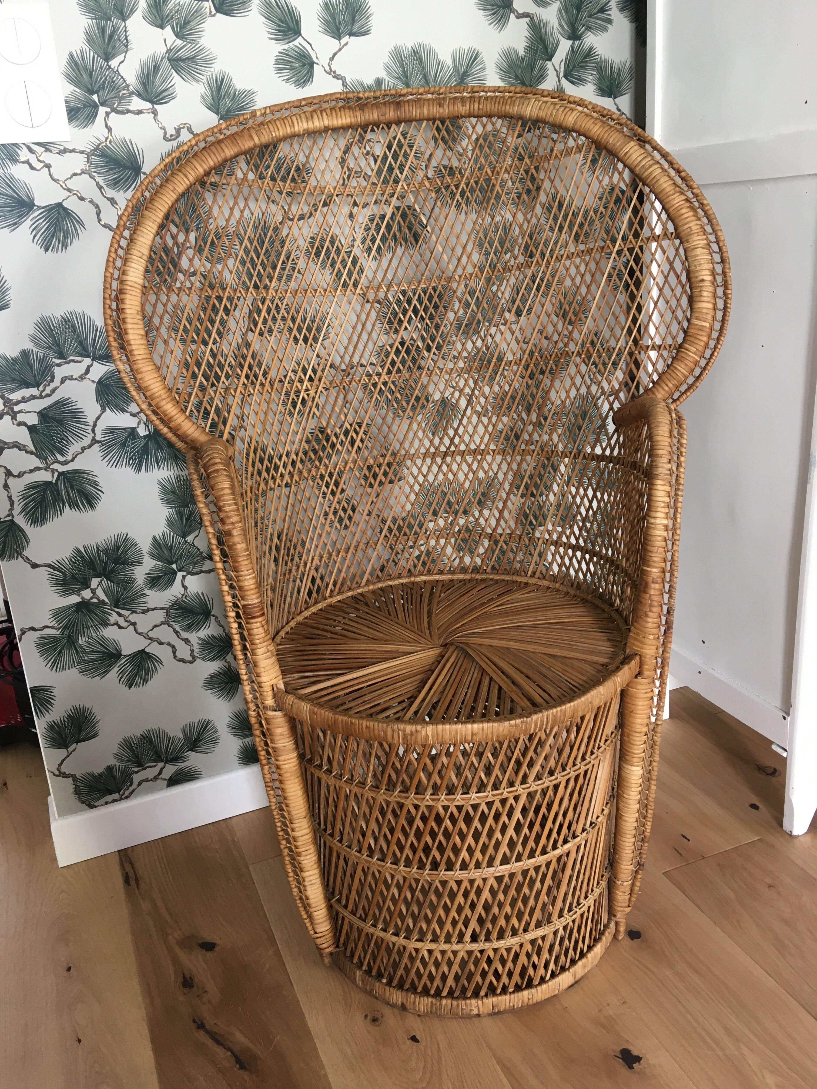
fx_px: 913
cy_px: 544
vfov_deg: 61.7
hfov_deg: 48.2
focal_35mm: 29
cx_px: 408
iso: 80
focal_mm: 4.15
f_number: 2.2
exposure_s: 1/33
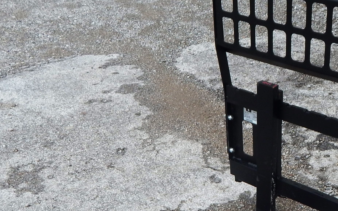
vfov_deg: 20.9
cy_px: 252
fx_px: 534
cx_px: 277
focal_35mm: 58
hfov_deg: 33.9
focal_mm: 4
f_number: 3
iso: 125
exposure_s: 1/800
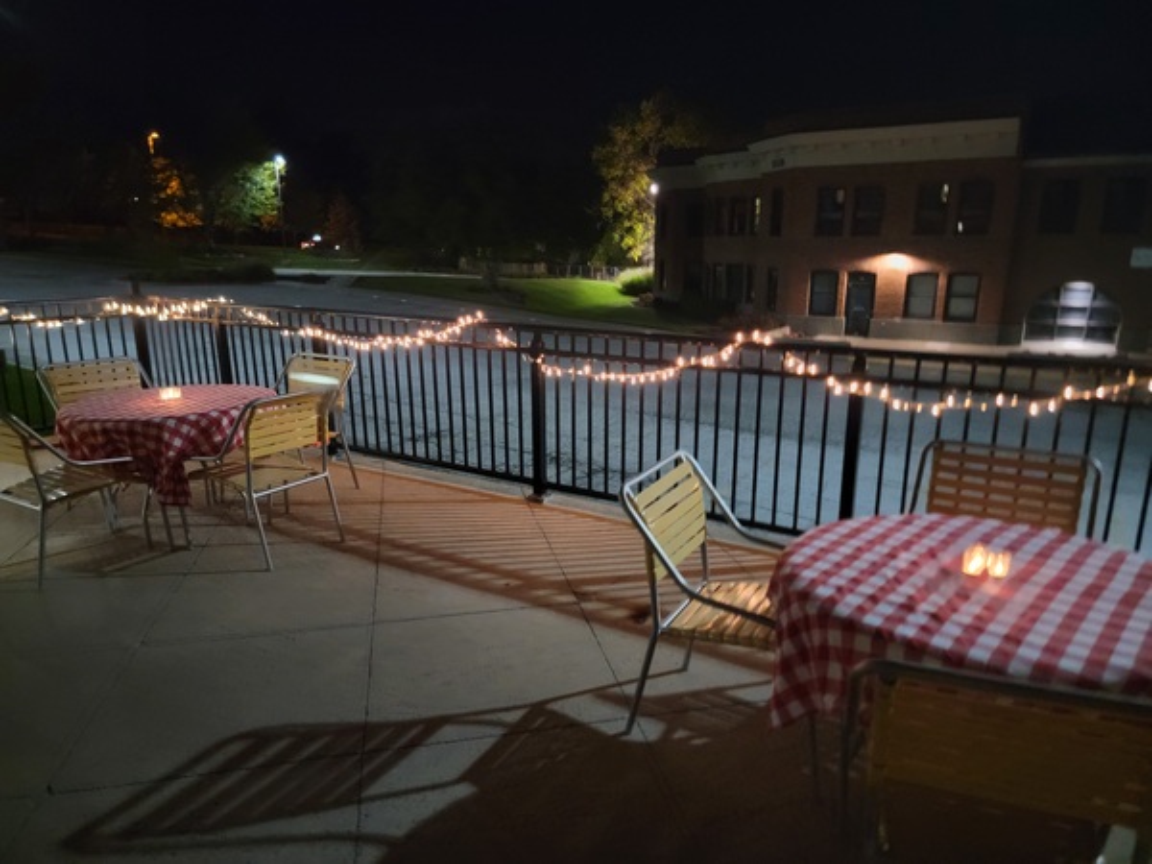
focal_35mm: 24
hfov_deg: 71.6
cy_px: 432
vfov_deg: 56.8
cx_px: 576
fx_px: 799
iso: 1600
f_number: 1.8
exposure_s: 1/20
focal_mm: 6.7
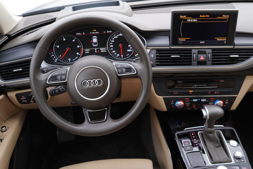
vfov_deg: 35.0
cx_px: 131
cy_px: 86
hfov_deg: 50.7
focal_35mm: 38
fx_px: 267
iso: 200
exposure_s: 1/40
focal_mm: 24
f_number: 2.8
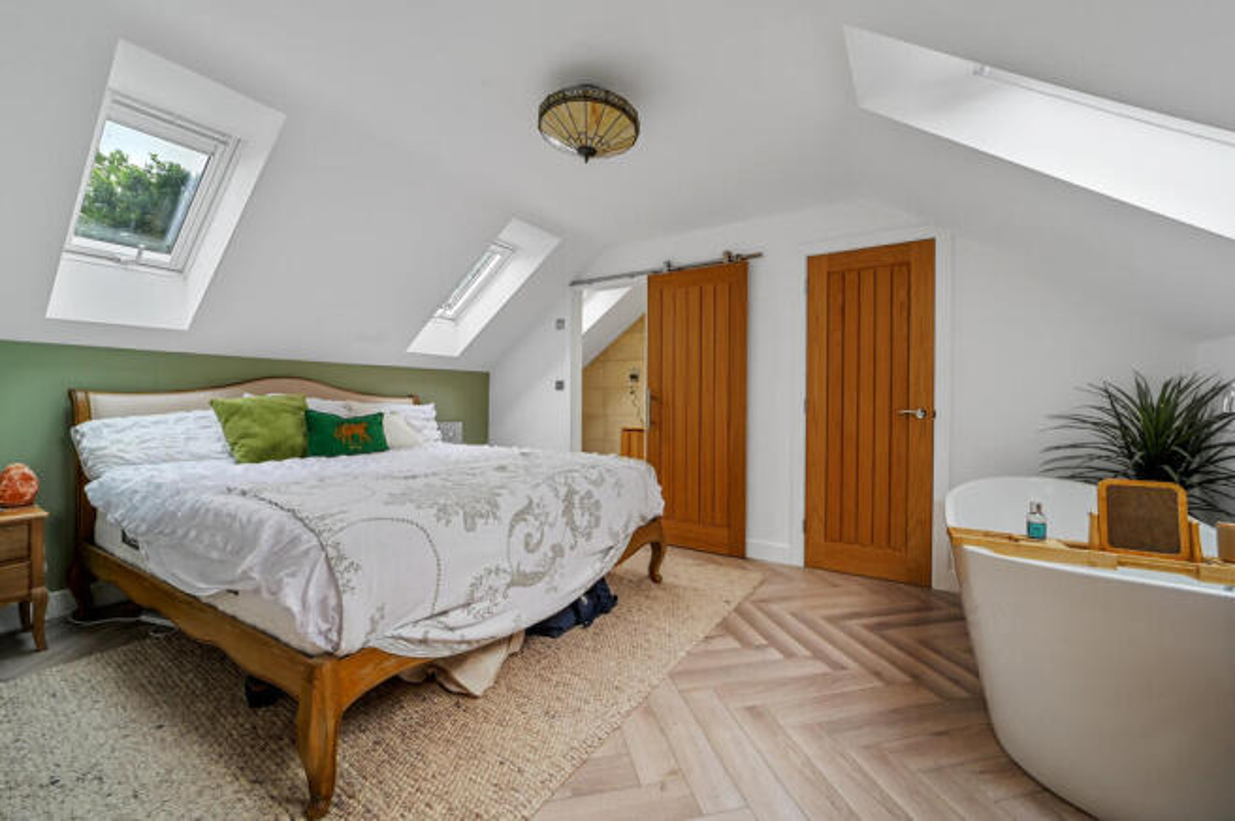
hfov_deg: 104.3
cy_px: 410
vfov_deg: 81.1
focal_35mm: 14
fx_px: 480
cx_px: 618
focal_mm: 14
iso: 400
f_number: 8
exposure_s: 1/6
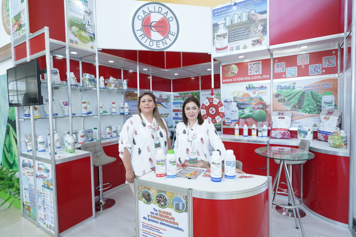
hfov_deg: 84.0
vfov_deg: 61.9
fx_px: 198
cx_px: 178
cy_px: 118
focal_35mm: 20
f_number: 4
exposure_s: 1/80
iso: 200
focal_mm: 20
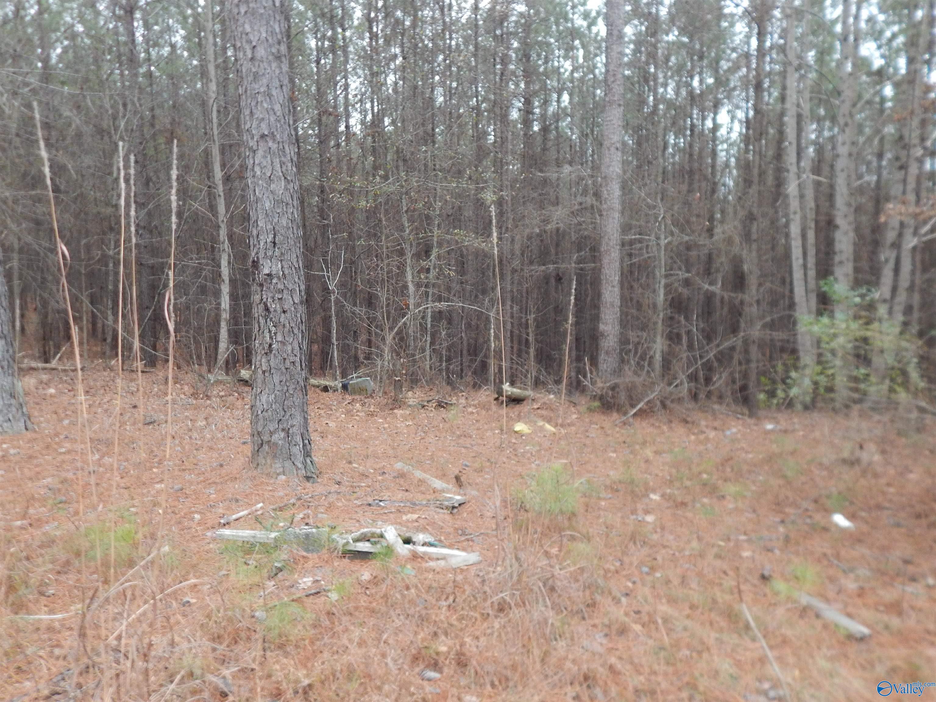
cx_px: 468
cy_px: 351
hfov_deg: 76.4
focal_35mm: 22
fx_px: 595
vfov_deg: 61.1
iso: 250
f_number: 3
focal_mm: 4
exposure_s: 1/30
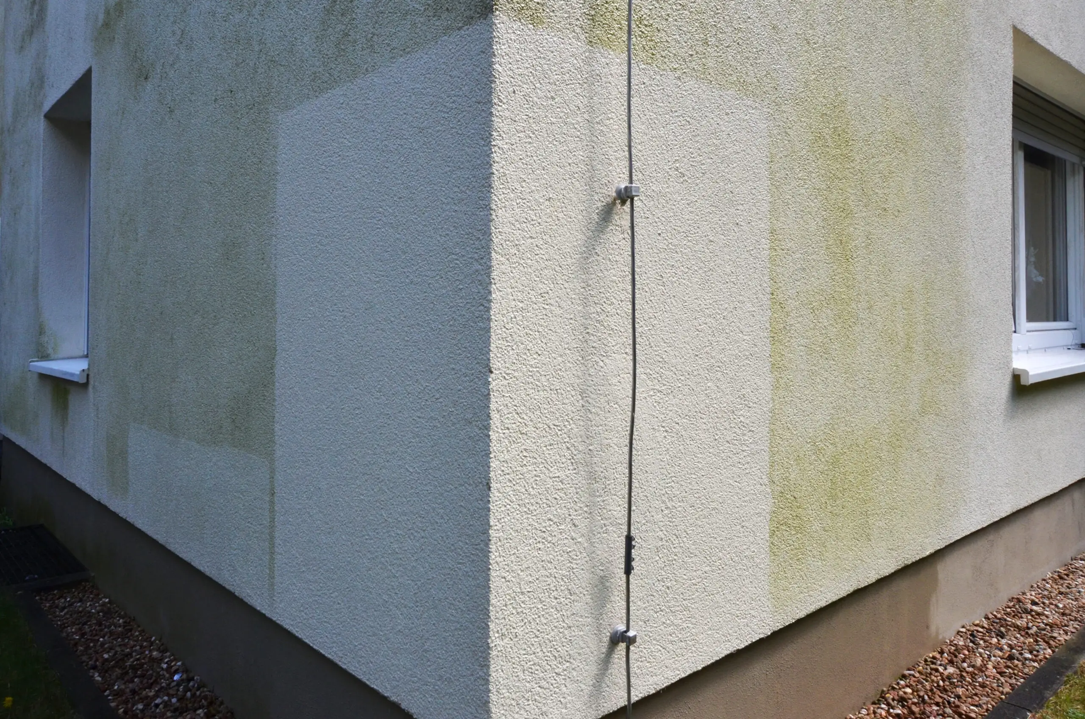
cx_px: 542
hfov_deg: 81.3
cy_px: 360
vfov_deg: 59.3
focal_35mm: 21
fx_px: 632
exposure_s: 1/125
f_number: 13
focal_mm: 14
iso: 400
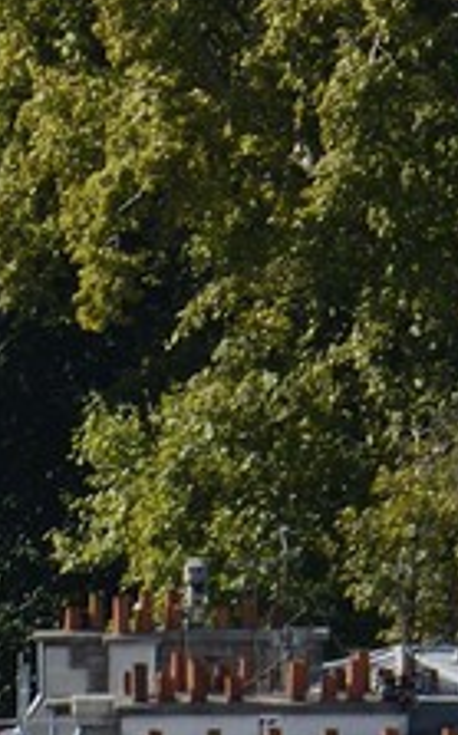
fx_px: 29235
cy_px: -1793
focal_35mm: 1461
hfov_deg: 0.9
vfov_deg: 1.4
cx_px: 615
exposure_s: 1/250
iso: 200
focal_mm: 200
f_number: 11
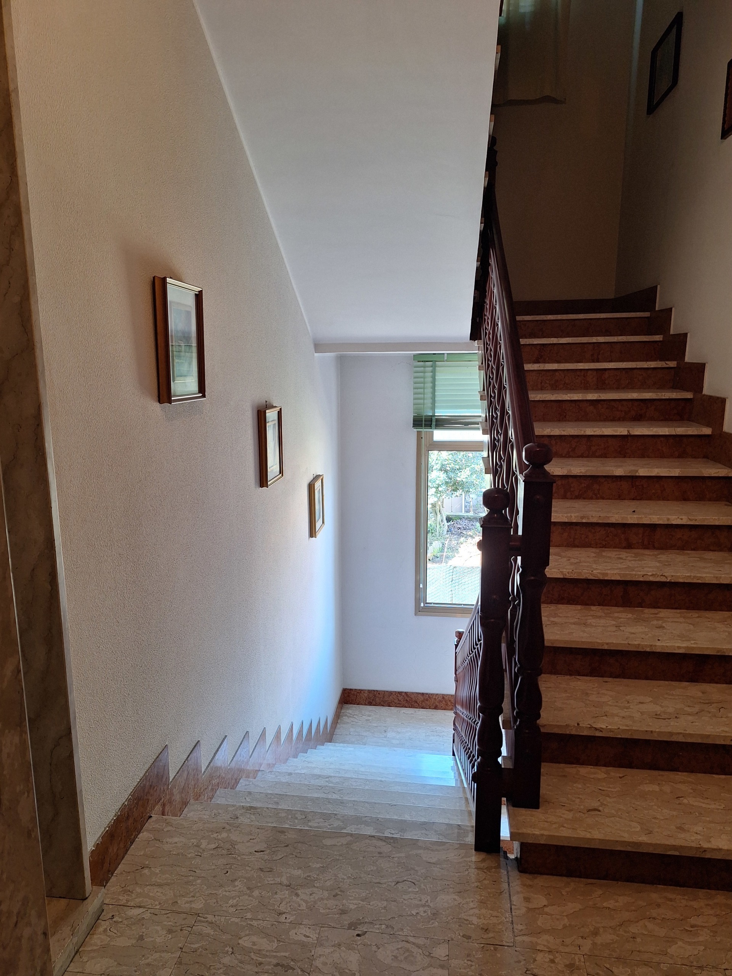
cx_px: 366
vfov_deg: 73.9
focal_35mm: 23
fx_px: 648
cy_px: 488
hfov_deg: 58.9
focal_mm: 5.54
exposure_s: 1/50
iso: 125
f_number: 1.8
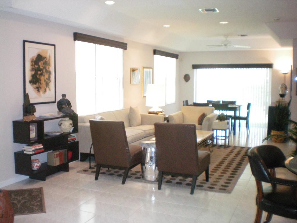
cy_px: 112
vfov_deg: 37.7
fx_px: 326
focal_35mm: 38
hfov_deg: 49.0
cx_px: 148
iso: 400
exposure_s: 1/60
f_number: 3.1
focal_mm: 6.3
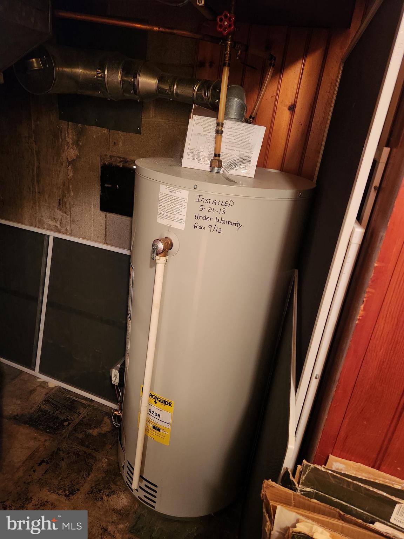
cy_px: 270
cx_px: 202
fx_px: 358
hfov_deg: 58.9
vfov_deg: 73.9
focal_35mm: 23
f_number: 1.8
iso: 640
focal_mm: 5.4
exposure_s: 1/24
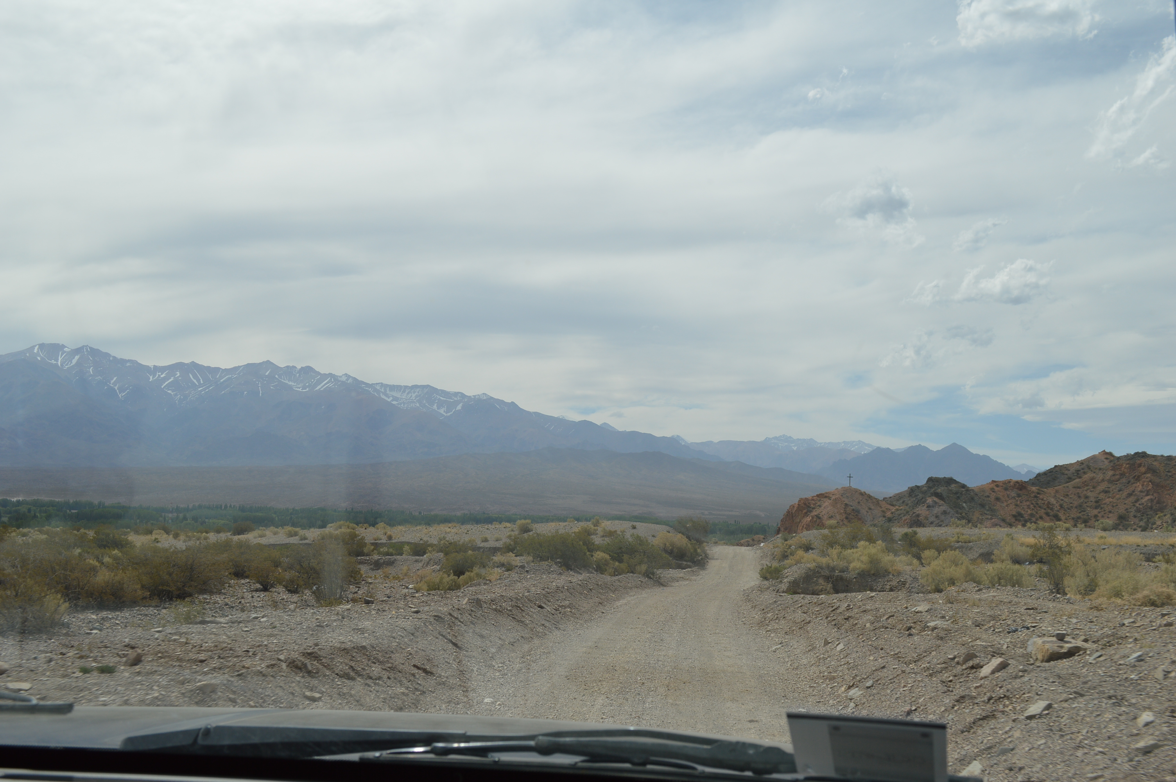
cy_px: 391
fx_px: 1175
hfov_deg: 53.2
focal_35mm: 36
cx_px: 588
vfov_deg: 36.8
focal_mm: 24
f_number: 9
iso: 100
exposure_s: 1/320
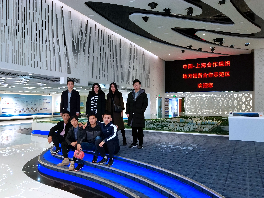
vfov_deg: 46.8
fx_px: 229
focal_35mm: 30
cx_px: 132
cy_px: 99
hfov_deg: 60.0
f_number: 1.8
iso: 164
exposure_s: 1/50
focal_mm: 3.95
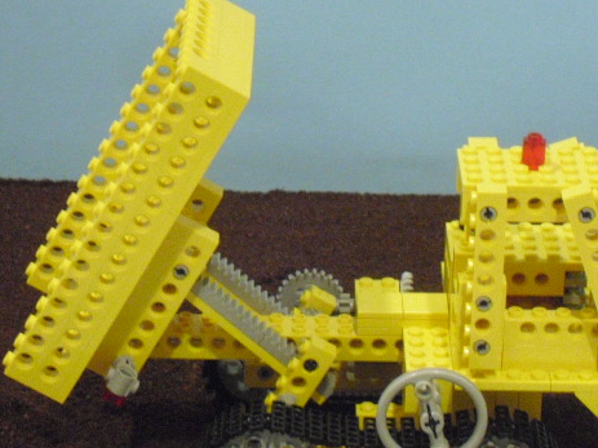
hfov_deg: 13.3
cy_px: 280
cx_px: 315
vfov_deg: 10.0
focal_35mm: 148
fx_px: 2556
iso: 800
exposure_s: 1/8
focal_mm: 18.9
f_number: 5.6
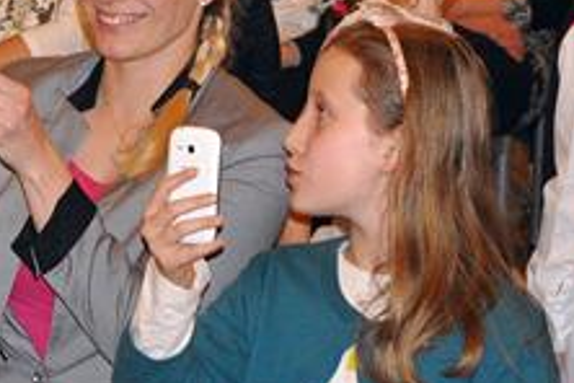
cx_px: -111
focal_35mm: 241
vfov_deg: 5.7
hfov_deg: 8.5
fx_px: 3842
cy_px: 239
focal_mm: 42
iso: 2000
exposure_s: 1/60
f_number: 5
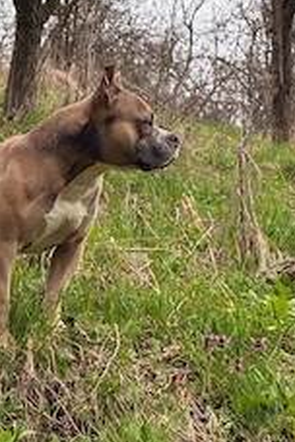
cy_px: 118
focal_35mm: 95
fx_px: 1168
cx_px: 39
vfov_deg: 21.3
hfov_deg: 14.3
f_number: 1.64
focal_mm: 4.2
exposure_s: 1/172
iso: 20
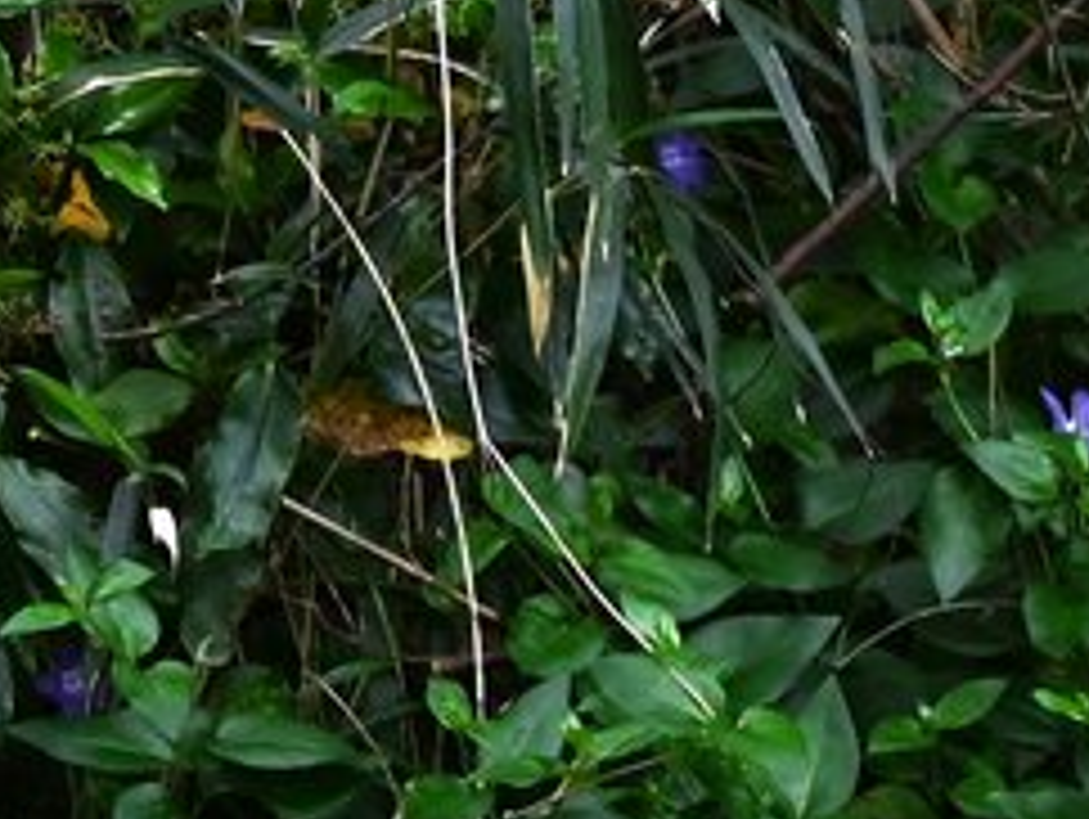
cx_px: 2835
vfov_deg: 5.4
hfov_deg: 6.9
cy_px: 1764
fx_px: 8408
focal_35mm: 267
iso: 400
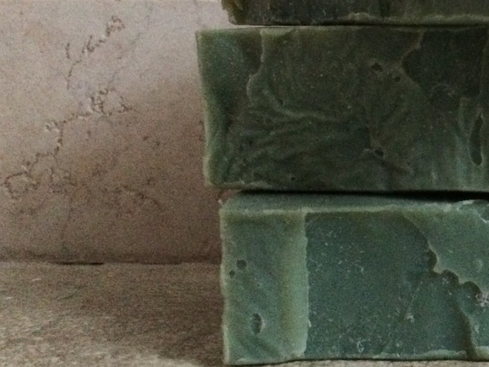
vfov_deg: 22.8
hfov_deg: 28.4
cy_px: 112
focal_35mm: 64
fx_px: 904
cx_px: 486
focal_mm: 4.15
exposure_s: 1/15
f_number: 2.2
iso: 640
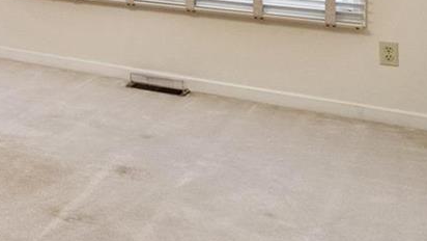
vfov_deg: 16.8
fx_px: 736
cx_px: -239
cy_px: -125
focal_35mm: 65
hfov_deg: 24.1
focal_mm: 8
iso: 400
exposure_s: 1/4
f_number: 8
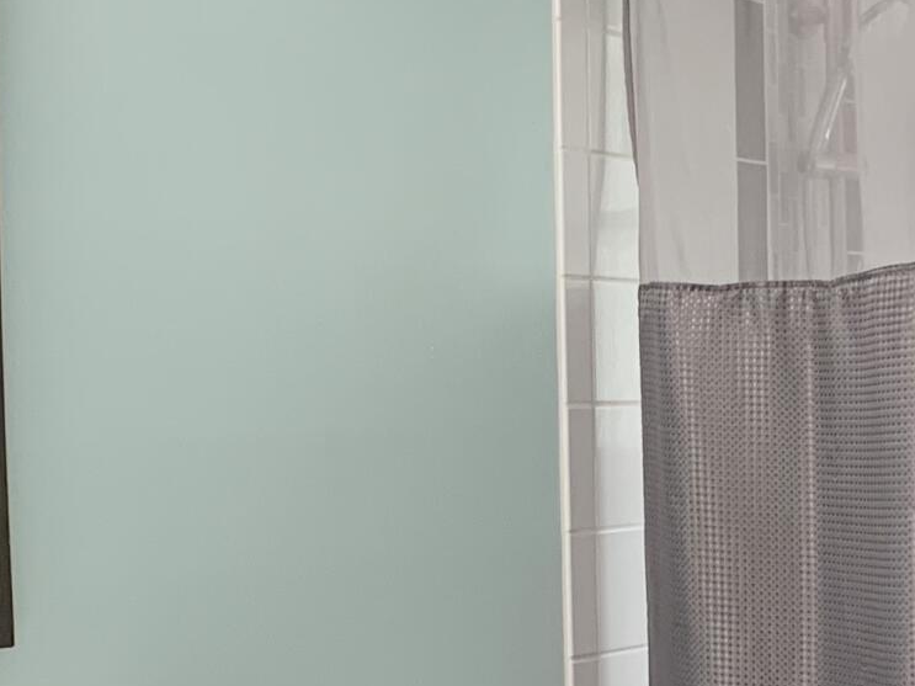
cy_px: 434
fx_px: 2775
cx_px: 557
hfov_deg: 18.7
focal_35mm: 105
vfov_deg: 14.1
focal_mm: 4.25
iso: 100
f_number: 1.8
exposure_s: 1/61
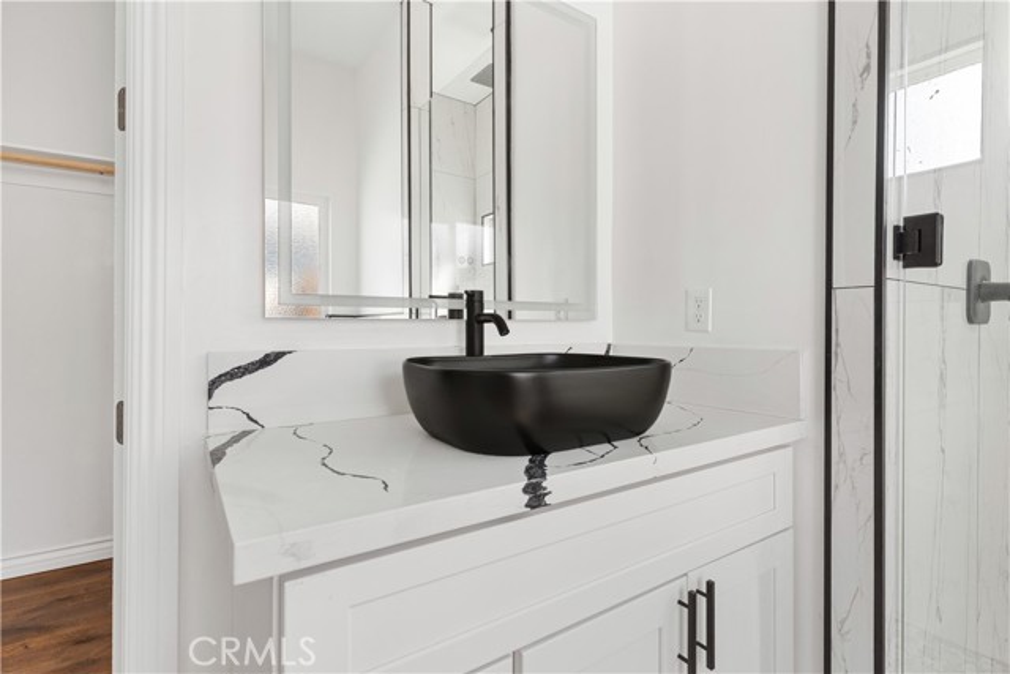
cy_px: 337
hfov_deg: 93.3
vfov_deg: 70.5
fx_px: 477
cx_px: 505
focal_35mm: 17
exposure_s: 1/25
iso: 400
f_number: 5.6
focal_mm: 17
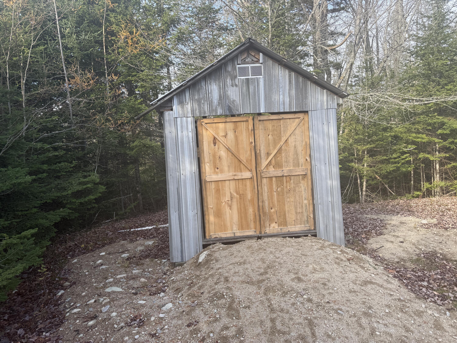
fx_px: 317
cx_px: 228
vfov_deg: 56.8
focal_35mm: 24
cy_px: 172
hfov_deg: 71.6
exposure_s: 1/481
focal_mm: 6.76
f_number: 1.78
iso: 80
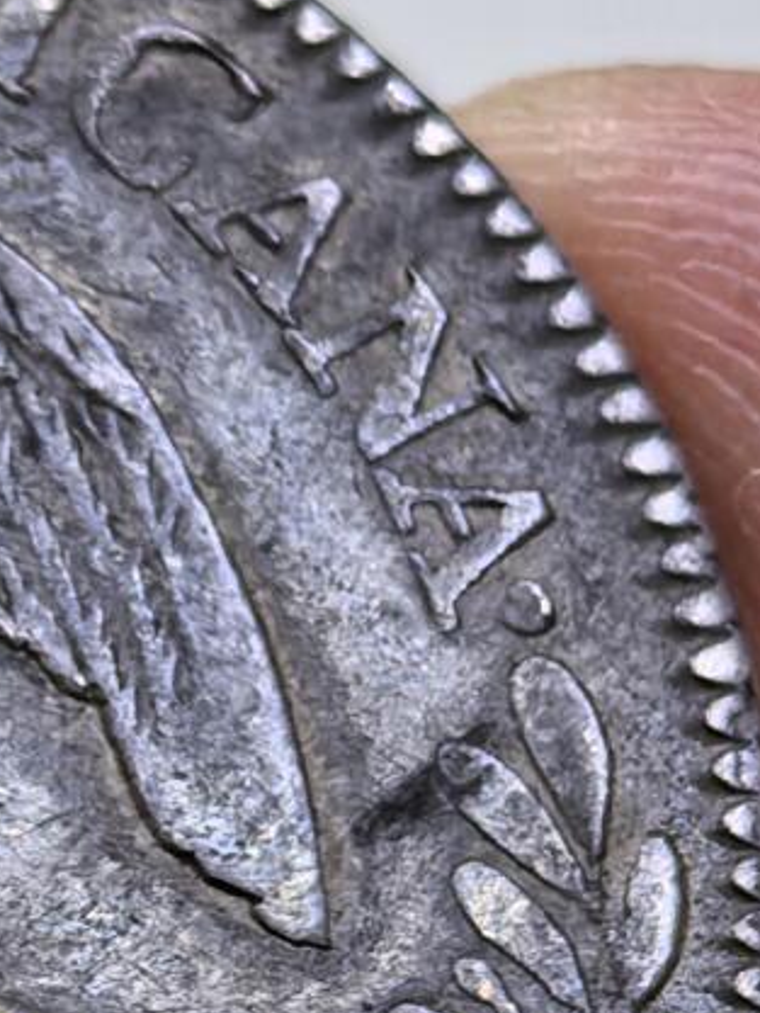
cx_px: -498
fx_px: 6817
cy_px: 943
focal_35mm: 233
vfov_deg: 8.5
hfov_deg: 6.3
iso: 500
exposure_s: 1/25
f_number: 2
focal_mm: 6.98
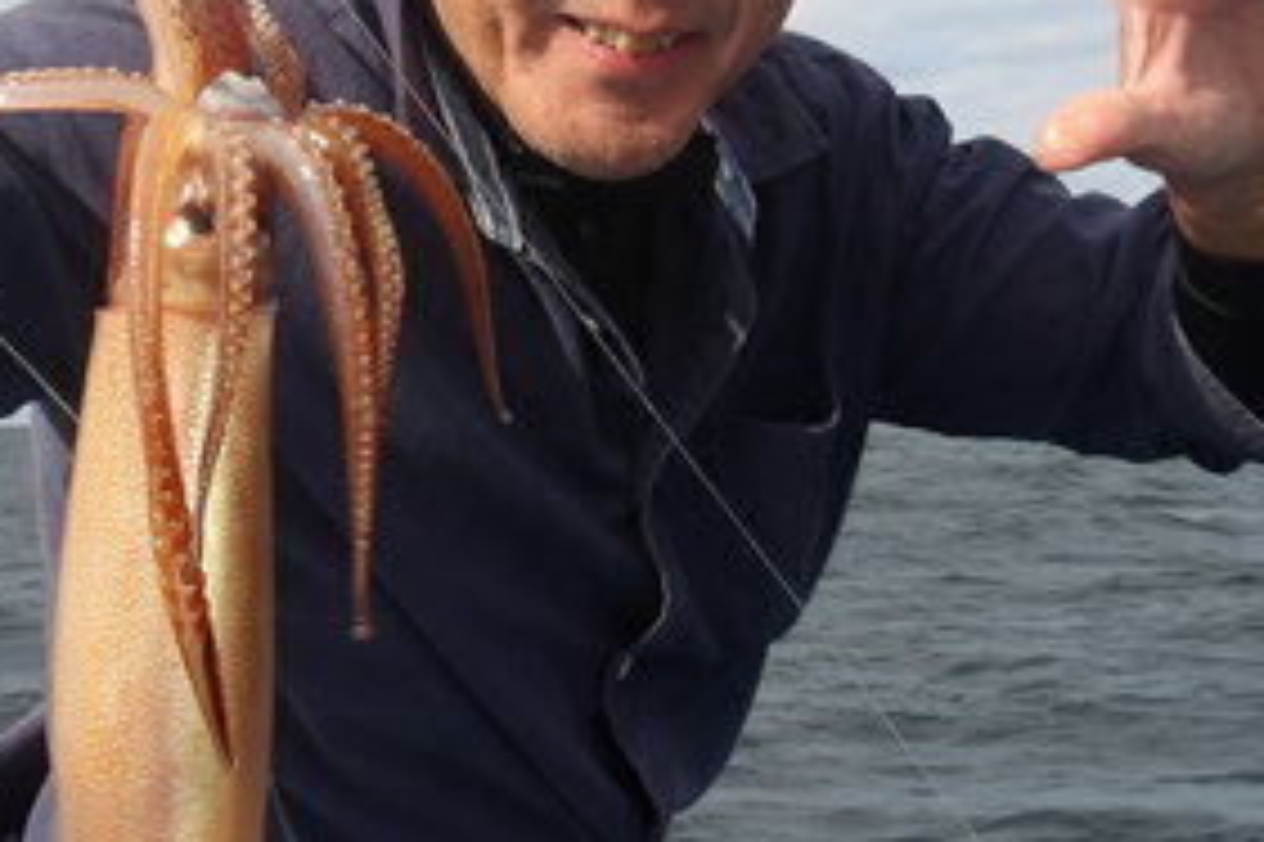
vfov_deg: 21.2
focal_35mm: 64
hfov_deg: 31.3
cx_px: 760
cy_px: 356
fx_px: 2246
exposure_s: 1/84
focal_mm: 4.9
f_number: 10.4
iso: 100
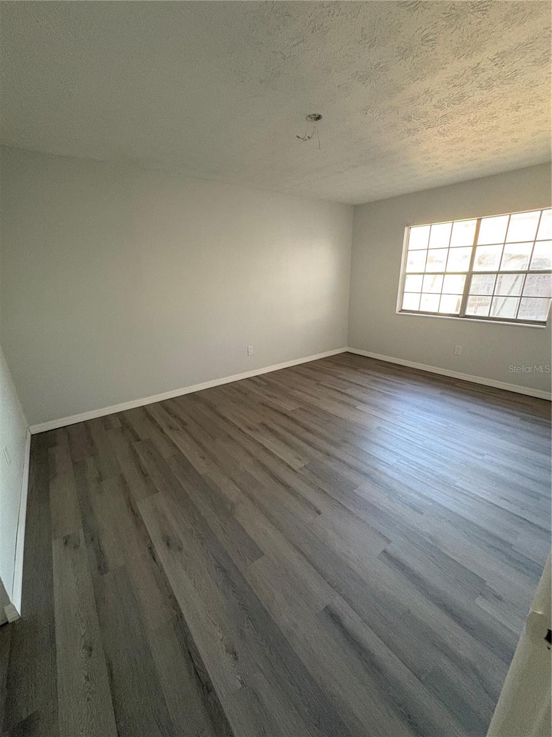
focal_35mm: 14
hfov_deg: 85.7
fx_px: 298
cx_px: 276
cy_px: 368
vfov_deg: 102.1
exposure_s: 1/60
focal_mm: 2.22
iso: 500
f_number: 2.2
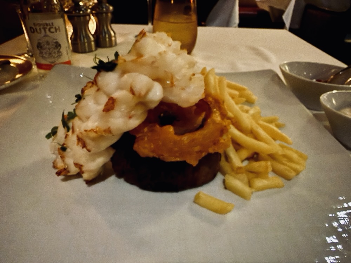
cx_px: 176
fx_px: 243
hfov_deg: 71.6
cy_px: 132
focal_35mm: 24
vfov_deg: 56.8
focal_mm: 2.22
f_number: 2.2
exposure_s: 1/7
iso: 500
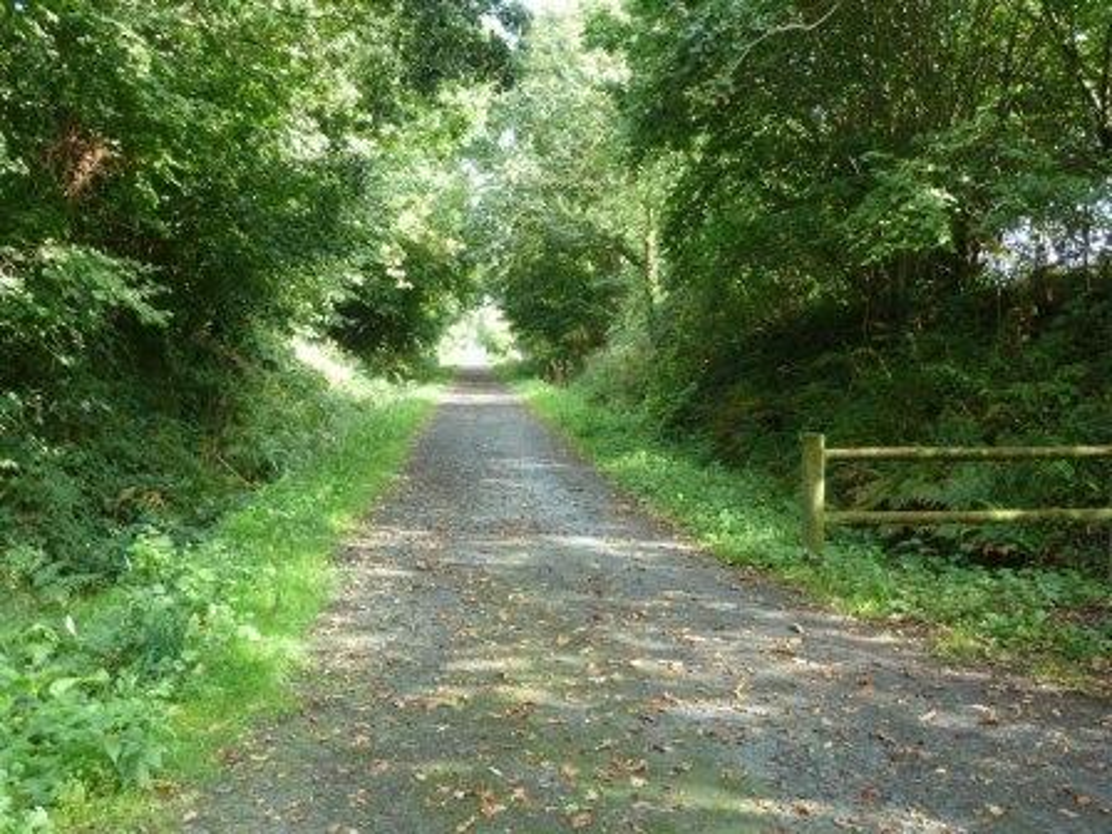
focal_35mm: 35
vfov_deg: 40.7
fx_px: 1124
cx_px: 556
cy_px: 417
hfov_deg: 52.6
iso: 100
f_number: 3.5
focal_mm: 5.7
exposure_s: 1/30
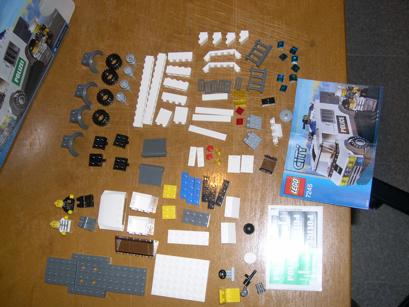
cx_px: 204
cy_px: 154
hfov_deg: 49.0
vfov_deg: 37.7
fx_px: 449
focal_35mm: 38
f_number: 2.8
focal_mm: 8
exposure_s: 1/60
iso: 100
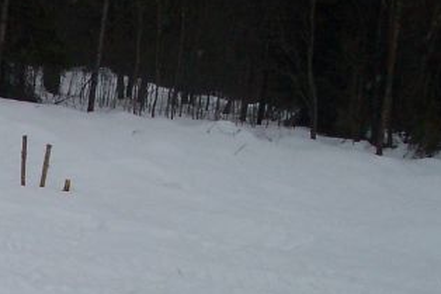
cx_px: -111
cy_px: 339
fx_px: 1334
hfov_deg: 17.7
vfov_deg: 12.3
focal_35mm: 109
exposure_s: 1/1000
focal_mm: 8
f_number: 4.8
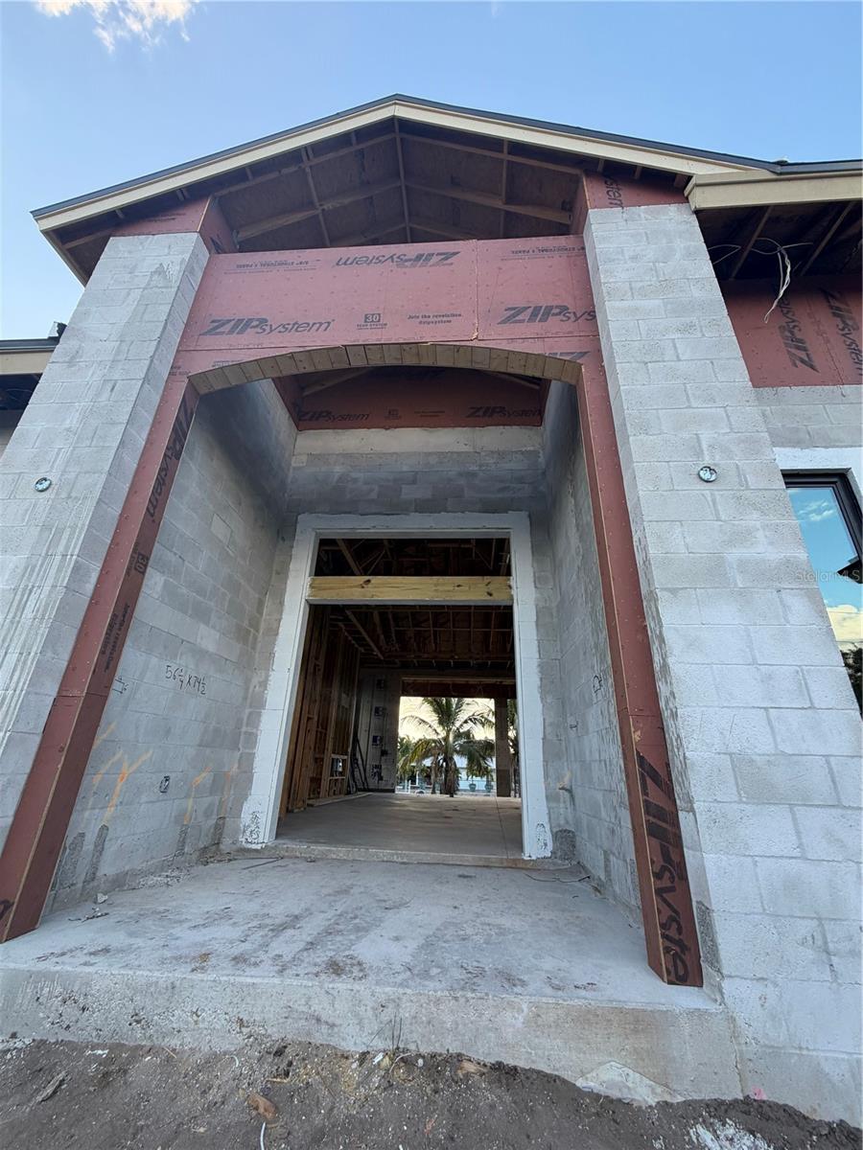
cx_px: 432
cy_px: 575
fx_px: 465
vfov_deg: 102.1
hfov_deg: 85.7
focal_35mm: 14
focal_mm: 2.22
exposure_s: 1/174
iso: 50
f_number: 2.2
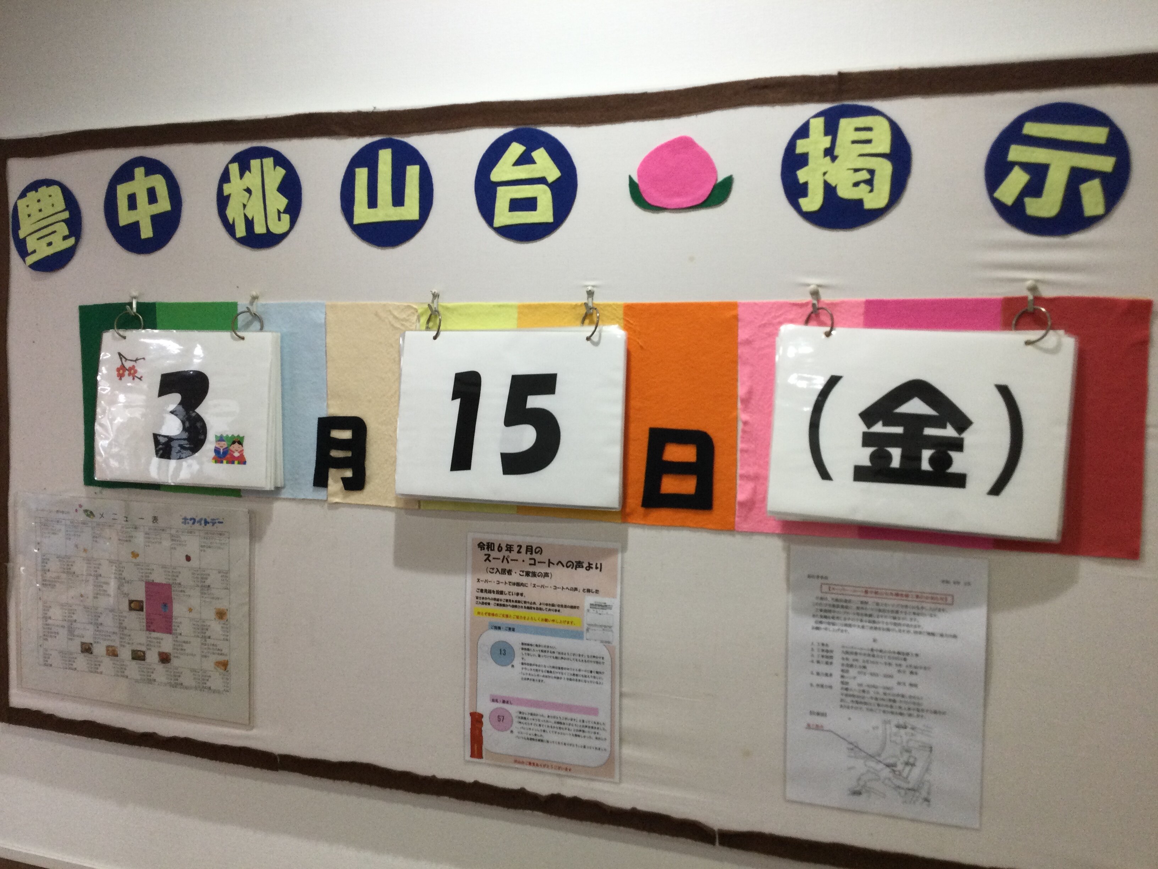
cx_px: 579
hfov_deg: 58.4
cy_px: 434
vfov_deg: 45.4
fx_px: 1037
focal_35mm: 31
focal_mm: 3.3
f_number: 2.4
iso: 64
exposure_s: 1/30
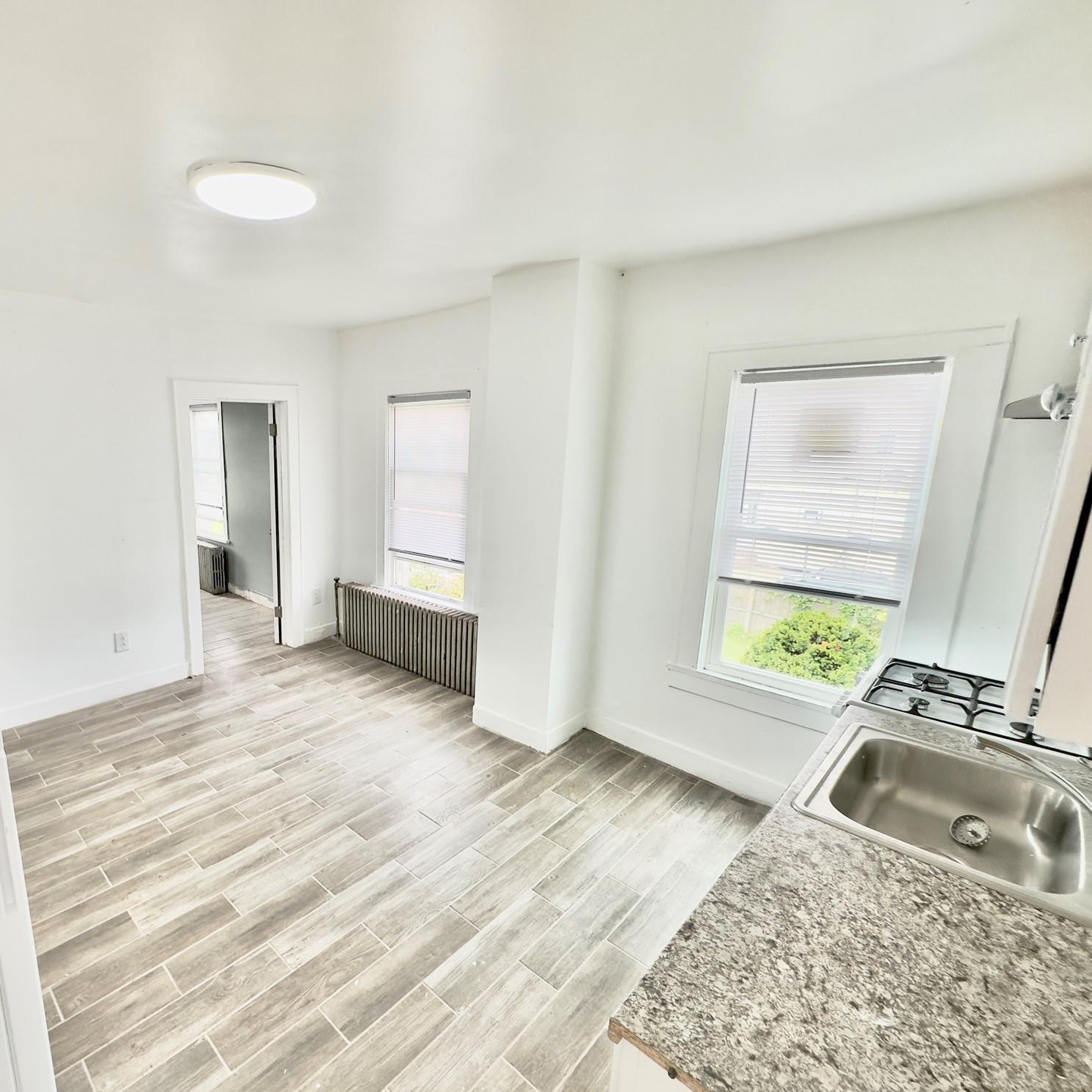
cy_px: 558
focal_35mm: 17
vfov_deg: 84.0
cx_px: 376
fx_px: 607
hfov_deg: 81.5
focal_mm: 2.22
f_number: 2.2
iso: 64
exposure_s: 1/120
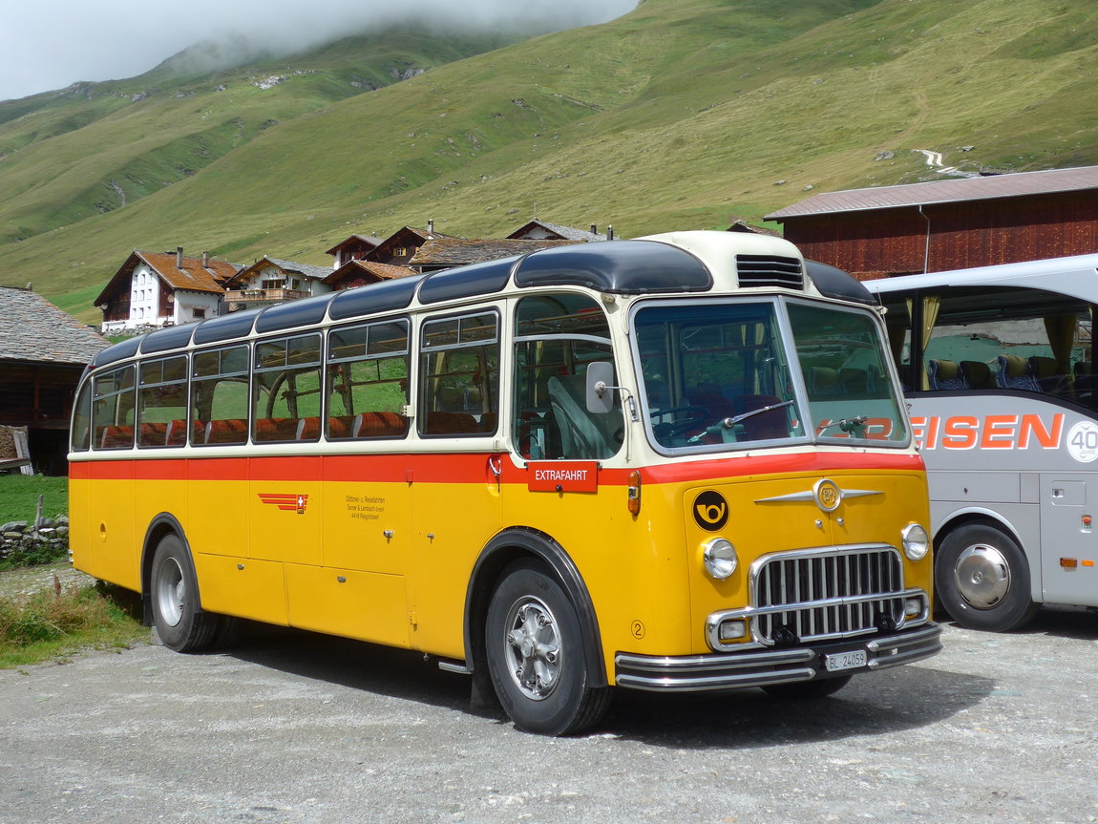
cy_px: 398
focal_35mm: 48
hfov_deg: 39.6
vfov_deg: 30.3
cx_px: 528
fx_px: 1523
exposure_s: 1/1600
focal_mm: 9.5
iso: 80
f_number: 3
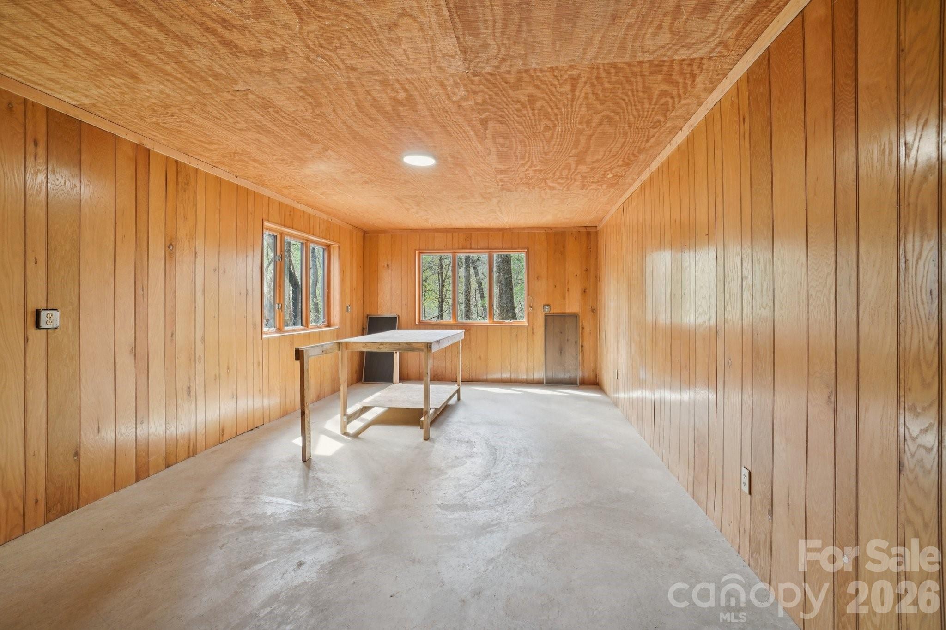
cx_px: 473
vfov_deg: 77.3
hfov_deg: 100.4
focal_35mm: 15
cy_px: 315
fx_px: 394
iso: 400
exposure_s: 1/20
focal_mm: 10
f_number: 8
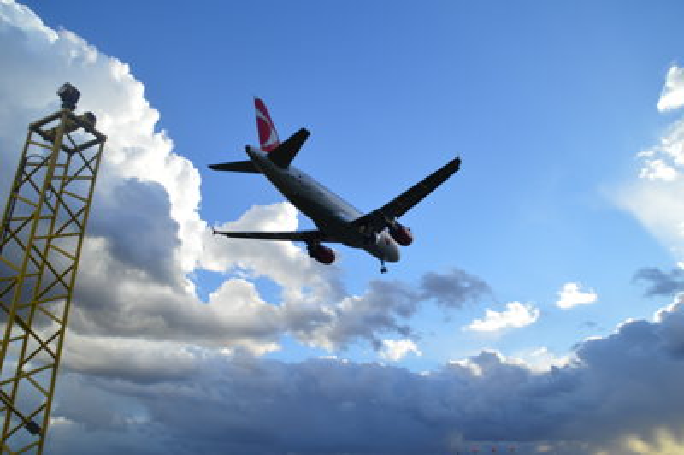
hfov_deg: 67.4
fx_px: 513
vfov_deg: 47.9
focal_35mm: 27
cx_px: 342
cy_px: 228
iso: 100
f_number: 8
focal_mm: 18
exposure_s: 1/250
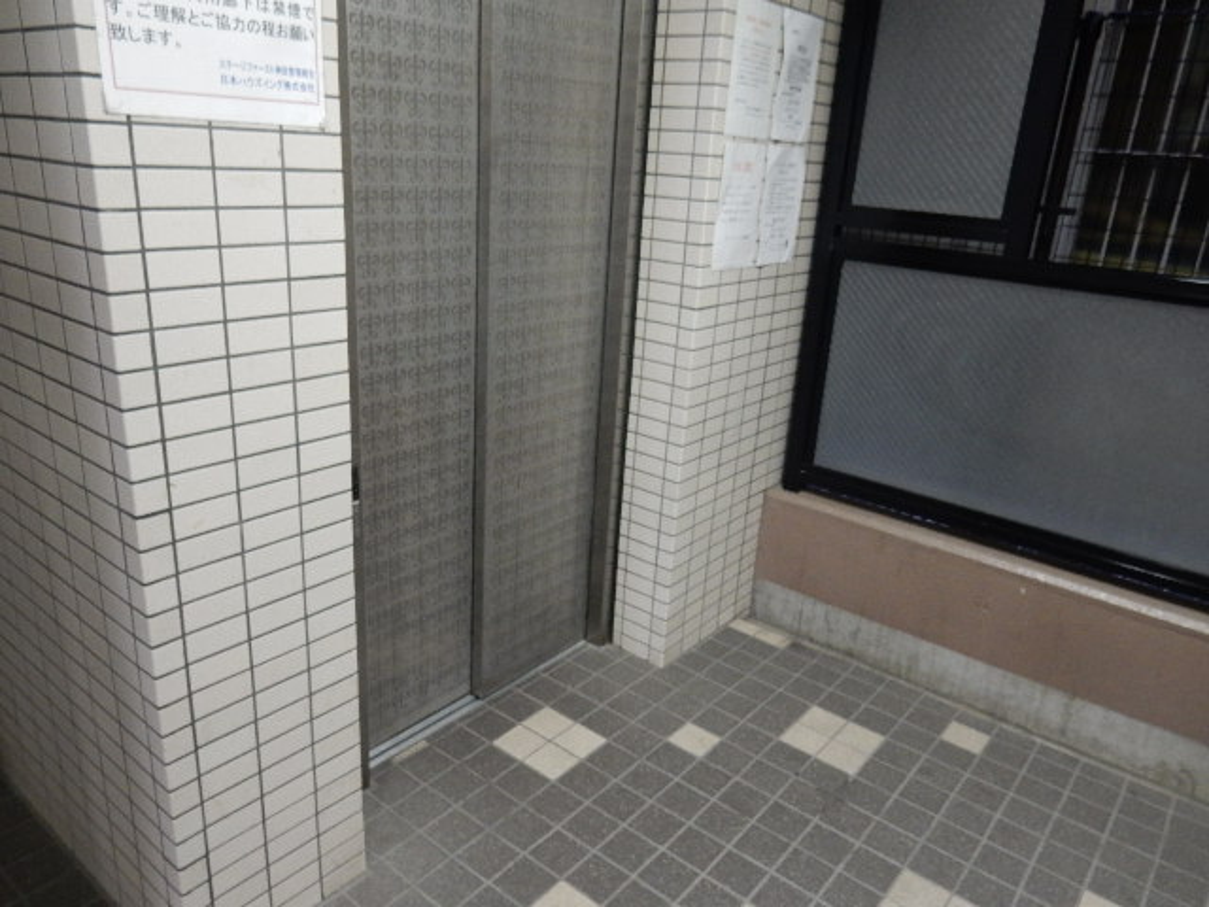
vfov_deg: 54.9
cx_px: 604
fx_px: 873
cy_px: 454
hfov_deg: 69.4
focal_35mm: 25
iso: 400
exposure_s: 1/10
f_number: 3.7
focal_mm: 4.5
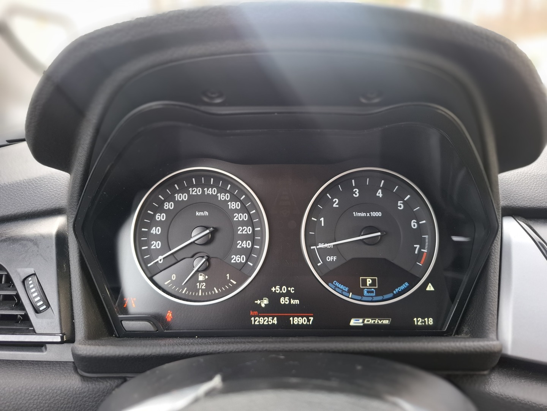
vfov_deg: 58.9
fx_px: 363
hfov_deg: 73.9
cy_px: 206
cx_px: 274
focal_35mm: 23
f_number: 1.8
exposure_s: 1/100
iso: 200
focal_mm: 5.54
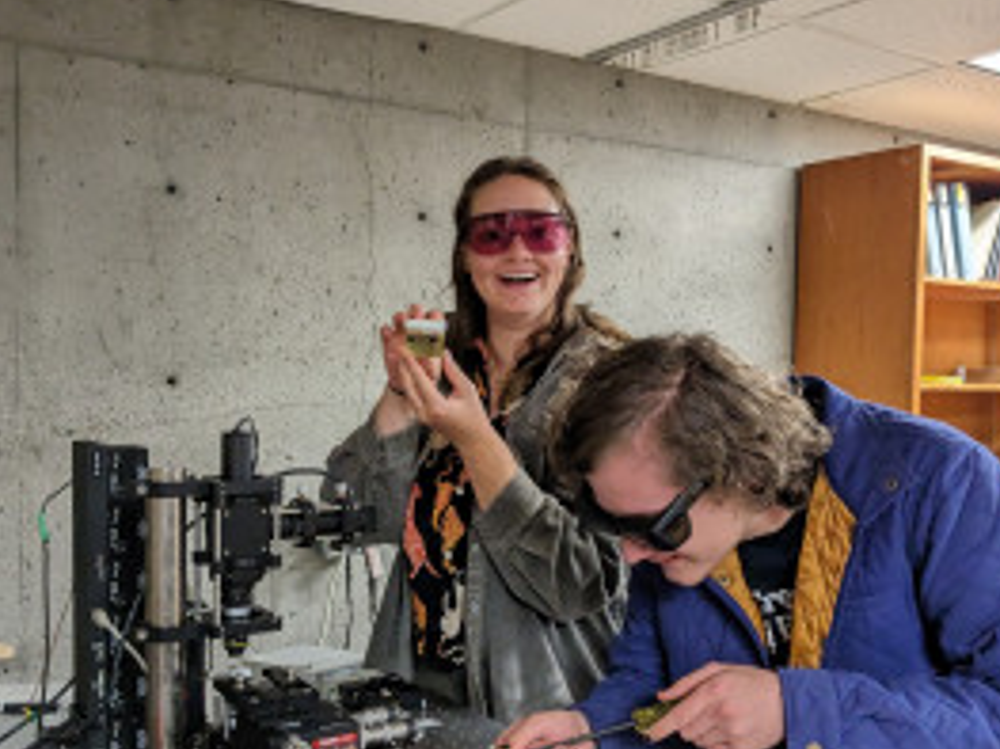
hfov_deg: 51.4
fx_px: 1040
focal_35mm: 36
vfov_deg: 39.5
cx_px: 475
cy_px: 439
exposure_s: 1/60
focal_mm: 4.38
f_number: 1.73
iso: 412
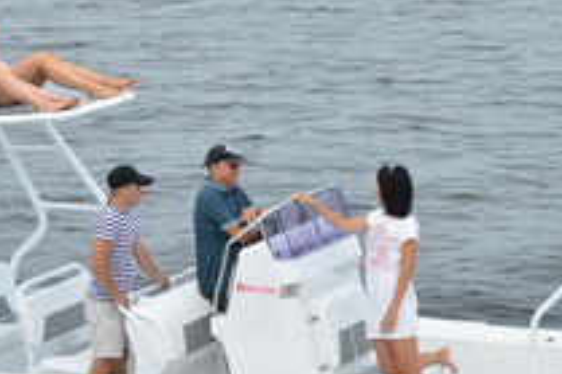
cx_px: 231
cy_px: 184
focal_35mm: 179
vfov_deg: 7.7
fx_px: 2792
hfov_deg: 11.5
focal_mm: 50
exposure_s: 1/400
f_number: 7.1
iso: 100
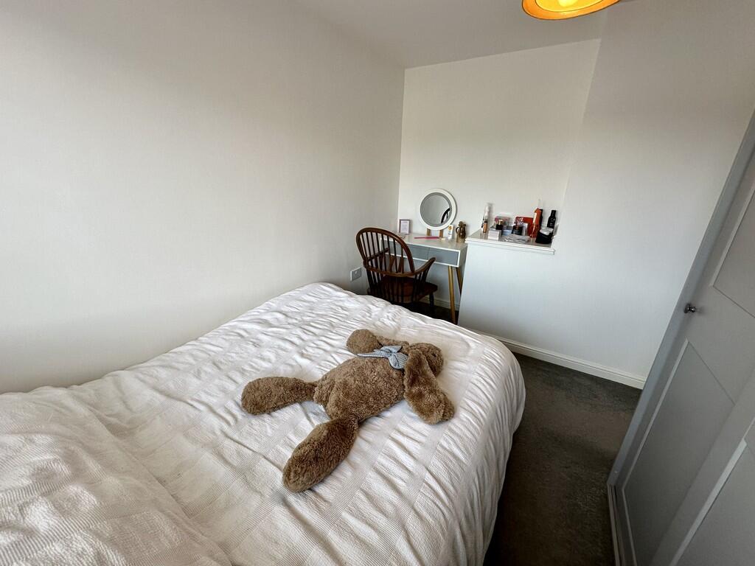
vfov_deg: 85.7
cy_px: 283
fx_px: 305
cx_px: 378
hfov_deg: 102.1
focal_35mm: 14
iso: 125
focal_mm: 2.22
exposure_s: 1/100
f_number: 2.2
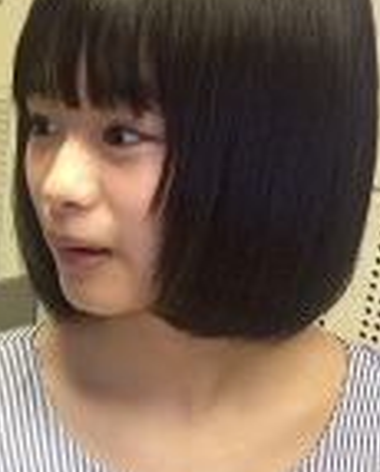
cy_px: 378
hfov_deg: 17.3
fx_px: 1121
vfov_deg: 23.5
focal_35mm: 80
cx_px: -197
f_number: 2.2
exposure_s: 1/30
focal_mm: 4.15
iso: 125
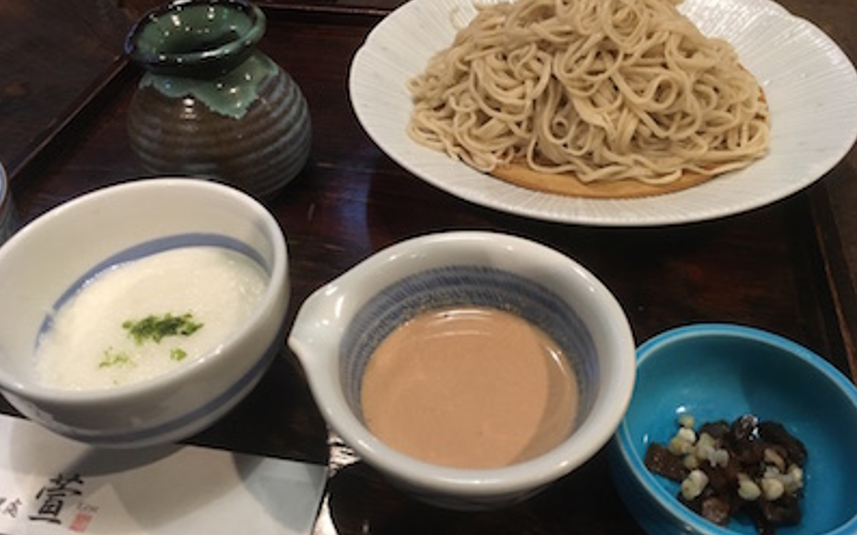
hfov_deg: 61.2
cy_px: 237
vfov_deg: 40.5
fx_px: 724
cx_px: 427
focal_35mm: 31
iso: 160
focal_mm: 4.15
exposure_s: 1/30
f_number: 2.2
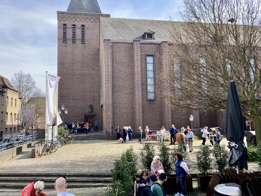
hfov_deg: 63.4
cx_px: 130
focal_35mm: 28
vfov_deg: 49.7
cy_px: 98
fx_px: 211
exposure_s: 1/607
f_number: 1.8
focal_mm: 3.99
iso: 20
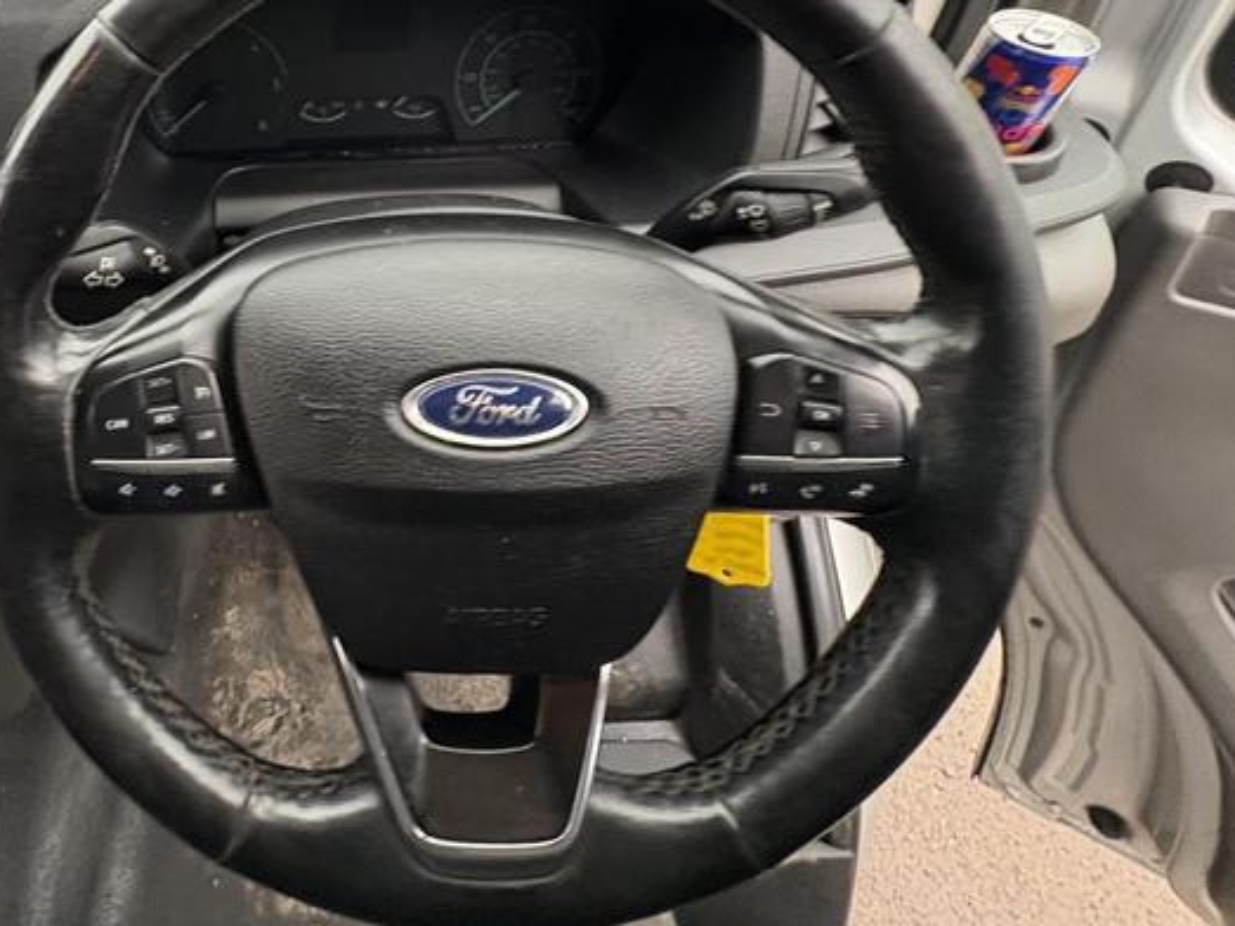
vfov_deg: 52.1
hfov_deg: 65.3
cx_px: 250
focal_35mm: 24
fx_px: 856
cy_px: 151
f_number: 2.2
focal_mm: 2.22
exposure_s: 1/60
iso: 250
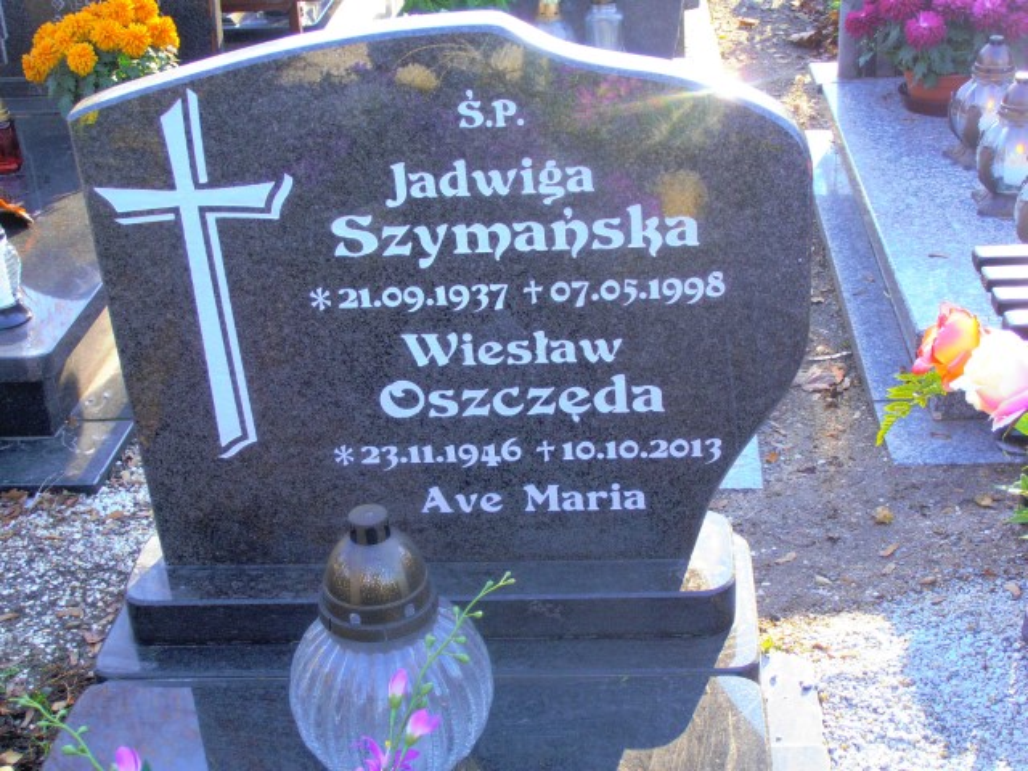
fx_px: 1693
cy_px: 386
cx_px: 514
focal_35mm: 57
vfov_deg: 25.7
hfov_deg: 33.8
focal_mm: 10.04
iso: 80
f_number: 4.5
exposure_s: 1/50
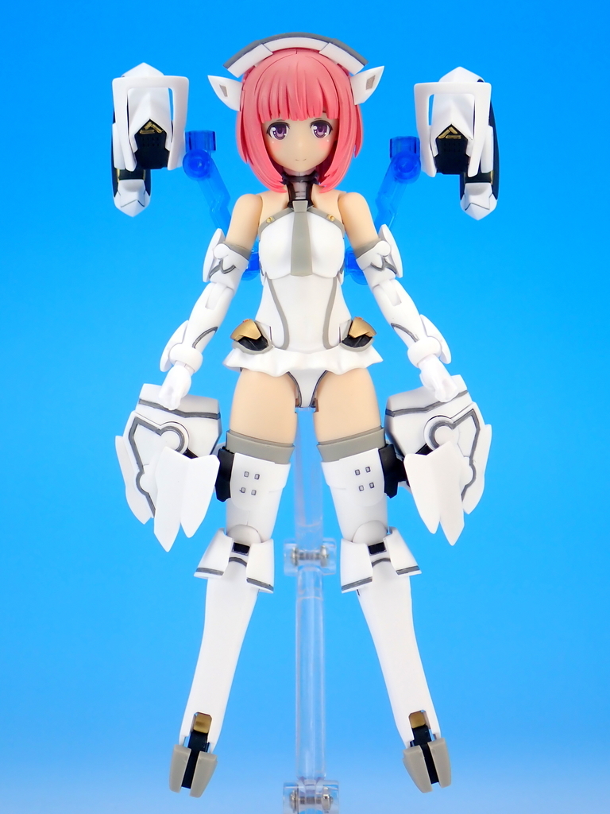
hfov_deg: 15.7
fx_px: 2209
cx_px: 305
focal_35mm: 94
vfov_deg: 20.9
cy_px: 407
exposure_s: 1/13
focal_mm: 16.79
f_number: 4.7
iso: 100
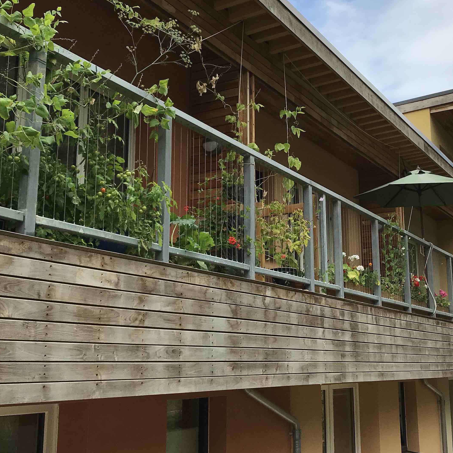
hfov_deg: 36.0
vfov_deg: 36.0
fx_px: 696
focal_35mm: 47
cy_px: 206
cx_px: 261
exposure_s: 1/1259
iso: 20
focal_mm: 3.99
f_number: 1.8
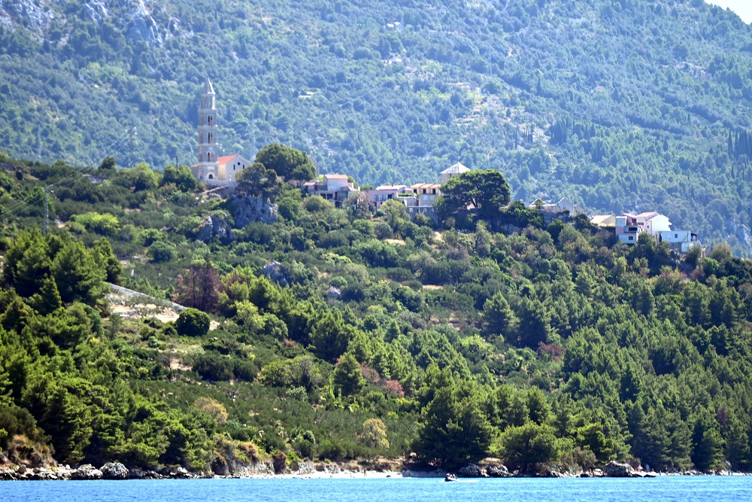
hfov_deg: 6.9
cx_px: 376
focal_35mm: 300
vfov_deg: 4.6
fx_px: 6267
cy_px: 251
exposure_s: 1/320
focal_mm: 300
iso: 125
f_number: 5.6
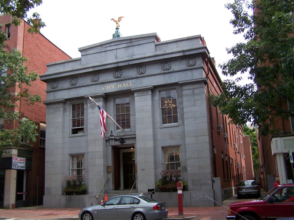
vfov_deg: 37.7
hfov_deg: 49.0
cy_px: 110
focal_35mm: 38
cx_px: 147
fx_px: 323
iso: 64
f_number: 2.8
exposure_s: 1/400
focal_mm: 6.3
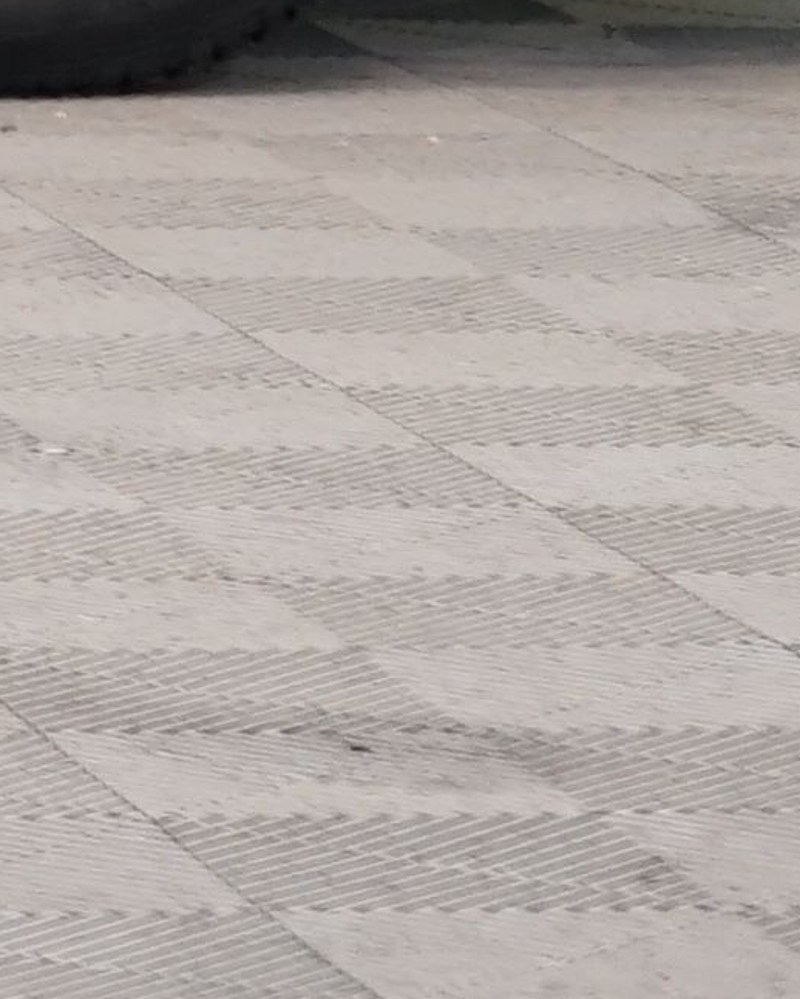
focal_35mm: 374
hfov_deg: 3.8
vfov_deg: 5.0
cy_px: -1697
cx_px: -2859
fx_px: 11064
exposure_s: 1/30
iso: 640
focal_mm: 43
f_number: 4.5
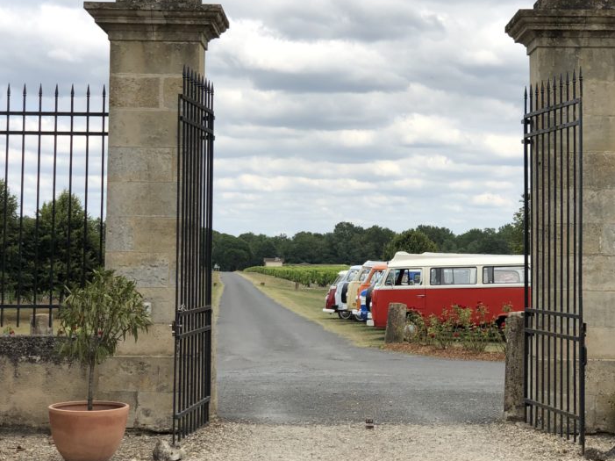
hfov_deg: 25.6
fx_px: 1350
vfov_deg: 19.3
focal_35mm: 76
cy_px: 171
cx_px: 365
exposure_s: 1/1130
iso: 16
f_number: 2.4
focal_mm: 6
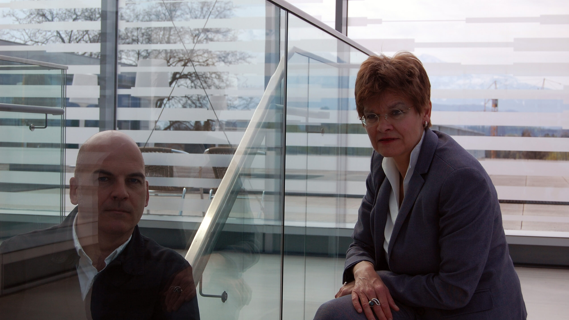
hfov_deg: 34.9
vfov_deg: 20.1
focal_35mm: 60
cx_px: 286
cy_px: 164
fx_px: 905
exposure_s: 1/250
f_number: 8
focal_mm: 38
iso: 200
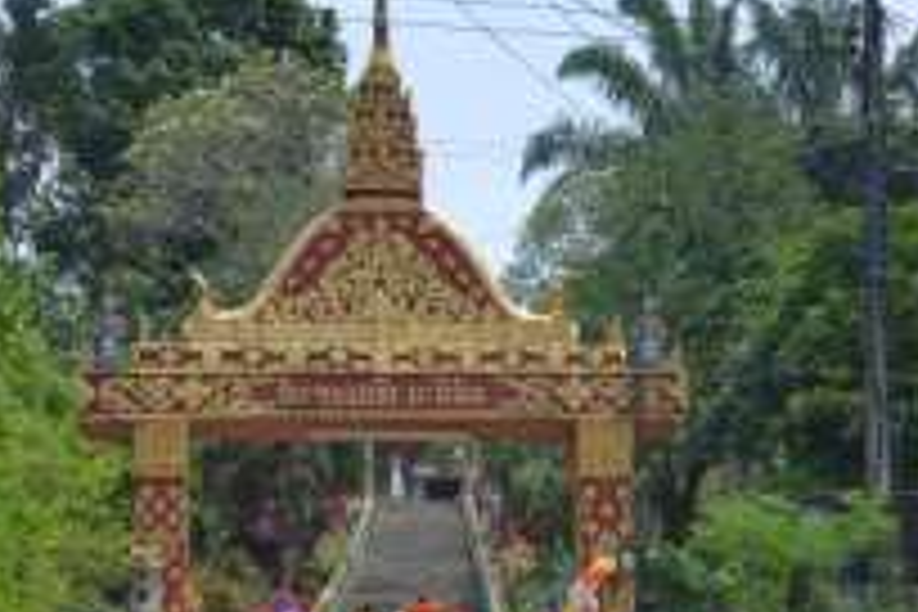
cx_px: 418
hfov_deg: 13.8
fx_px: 3799
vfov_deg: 9.2
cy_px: 580
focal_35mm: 149
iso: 100
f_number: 5.6
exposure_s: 1/200
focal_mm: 38
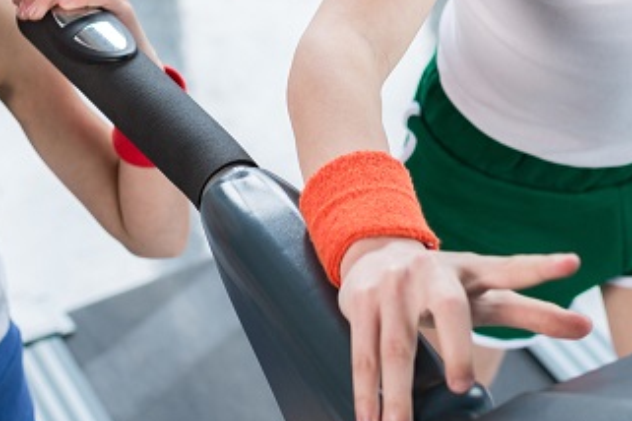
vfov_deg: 12.4
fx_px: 1913
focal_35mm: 109
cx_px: 469
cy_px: 2
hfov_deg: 18.6
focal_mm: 35
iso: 250
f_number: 3.2
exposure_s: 1/160
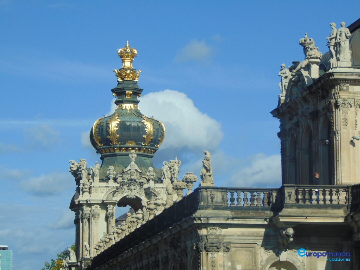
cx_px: 180
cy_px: 135
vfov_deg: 11.1
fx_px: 1383
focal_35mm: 133
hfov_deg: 14.8
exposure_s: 1/200
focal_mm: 23.9
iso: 80
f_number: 4
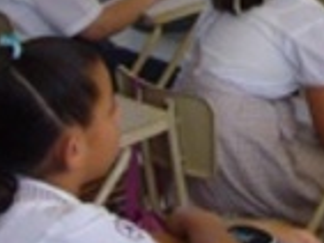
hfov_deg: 11.9
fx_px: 1489
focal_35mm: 159
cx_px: 466
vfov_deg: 9.0
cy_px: -160
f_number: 2.8
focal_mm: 5.8
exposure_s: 1/40
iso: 100
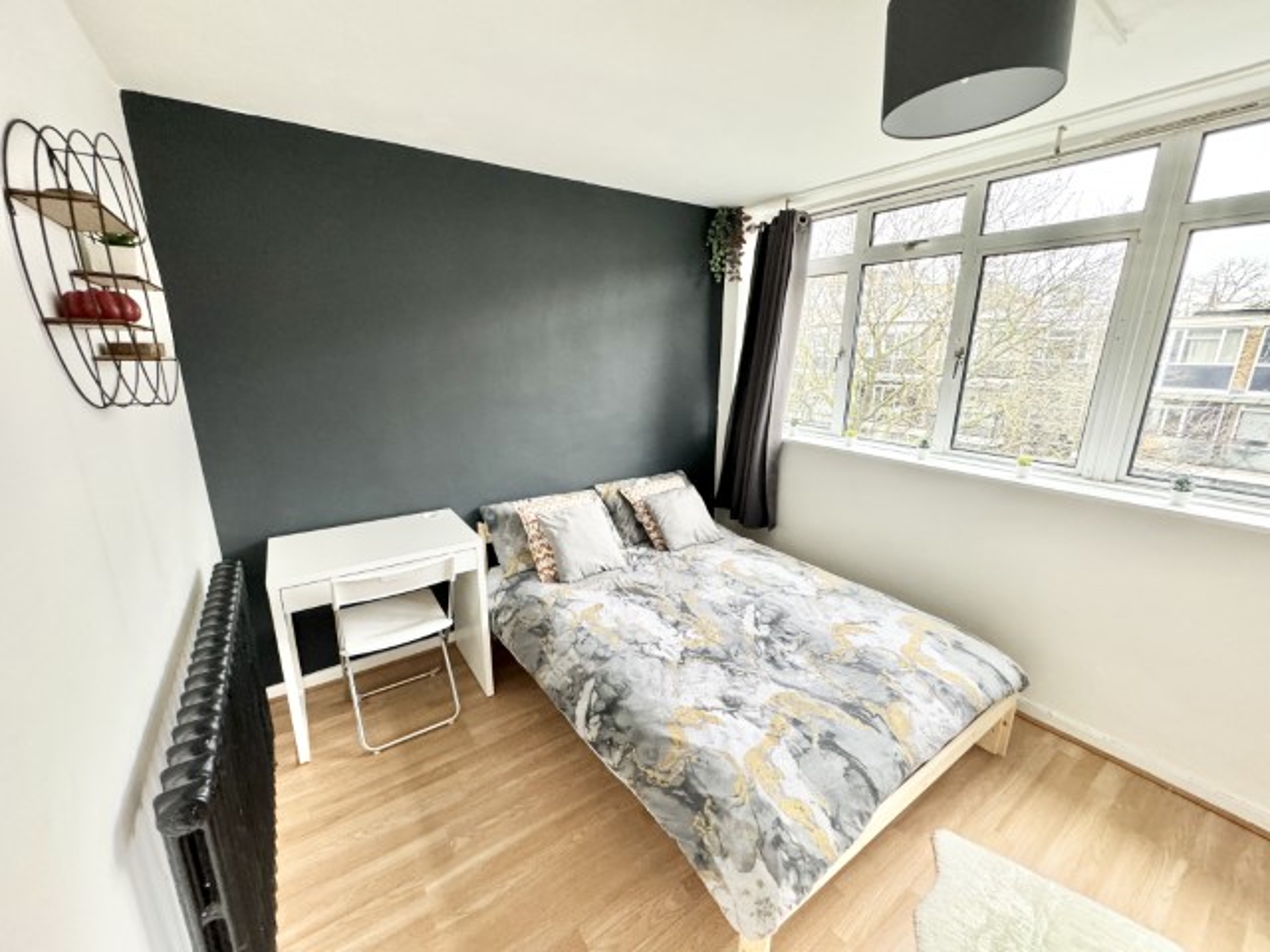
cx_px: 635
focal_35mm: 14
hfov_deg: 102.1
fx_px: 514
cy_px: 476
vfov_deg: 85.7
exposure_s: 1/92
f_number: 2.2
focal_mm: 2.22
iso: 320
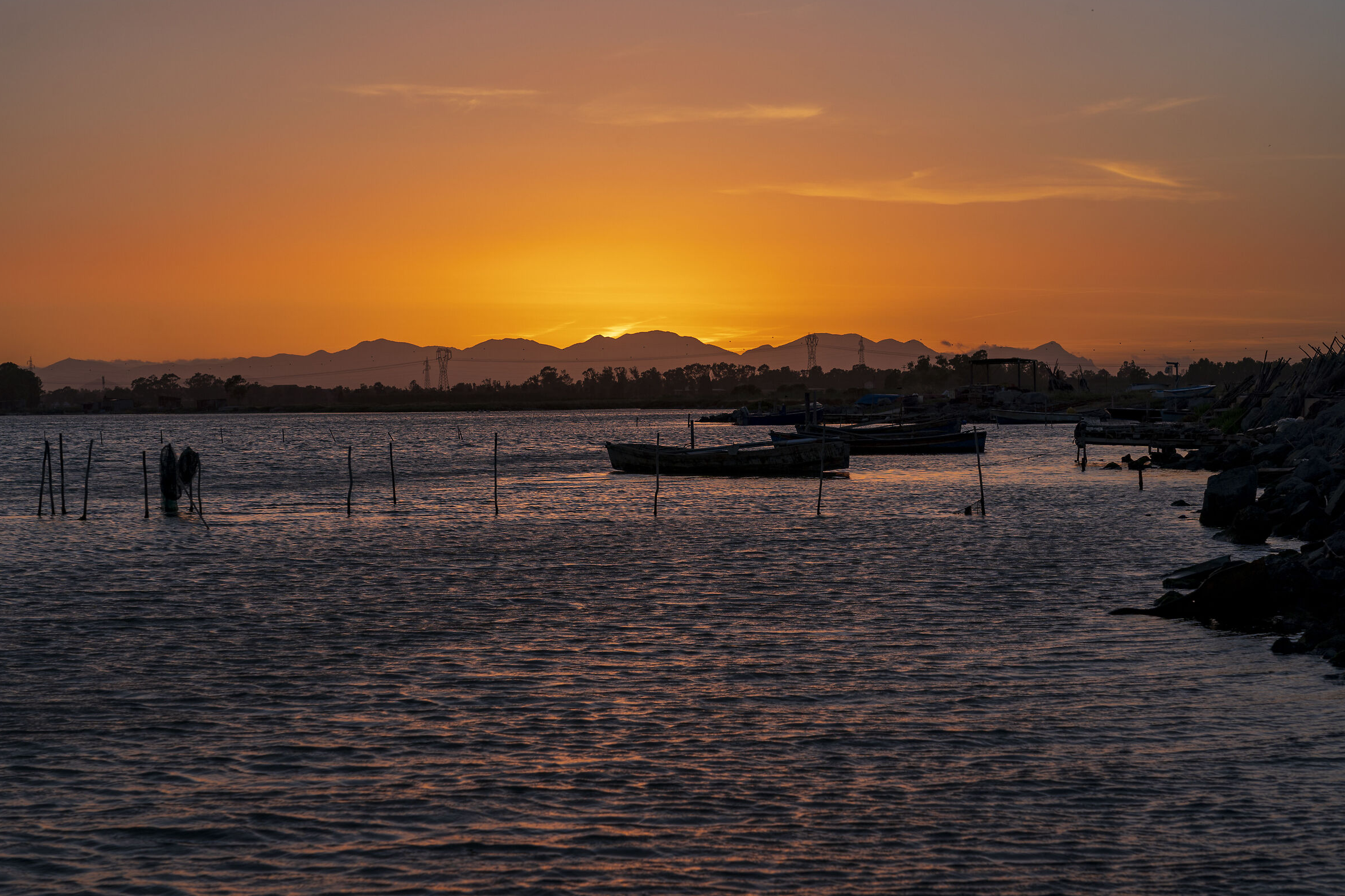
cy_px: 452
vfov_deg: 21.2
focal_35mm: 64
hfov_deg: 31.4
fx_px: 2391
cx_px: 667
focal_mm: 63
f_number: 9
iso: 100
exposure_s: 1/50
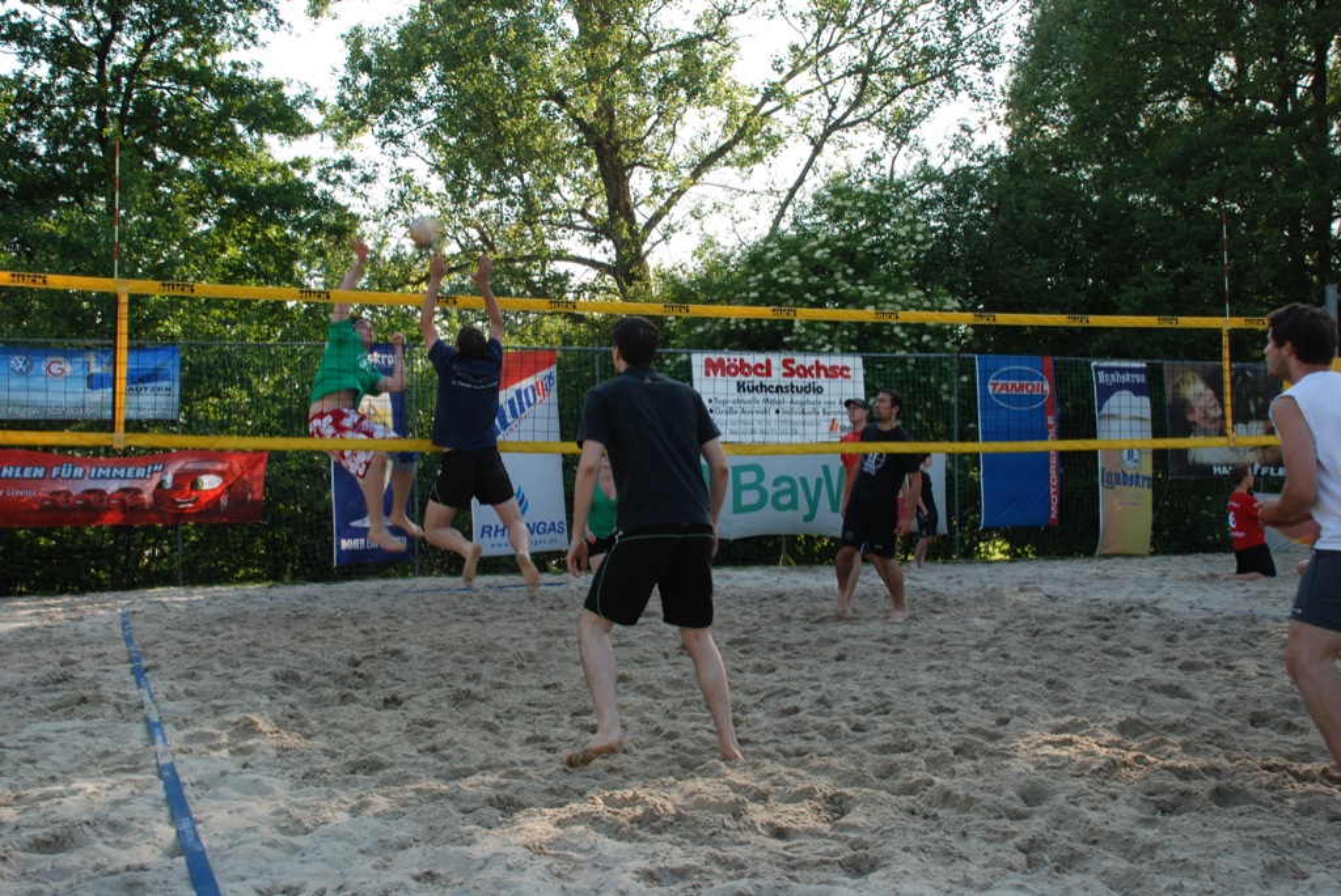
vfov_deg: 32.0
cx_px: 670
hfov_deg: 46.4
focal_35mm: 42
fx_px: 1566
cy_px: 448
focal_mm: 28
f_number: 5.6
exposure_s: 1/125
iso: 160
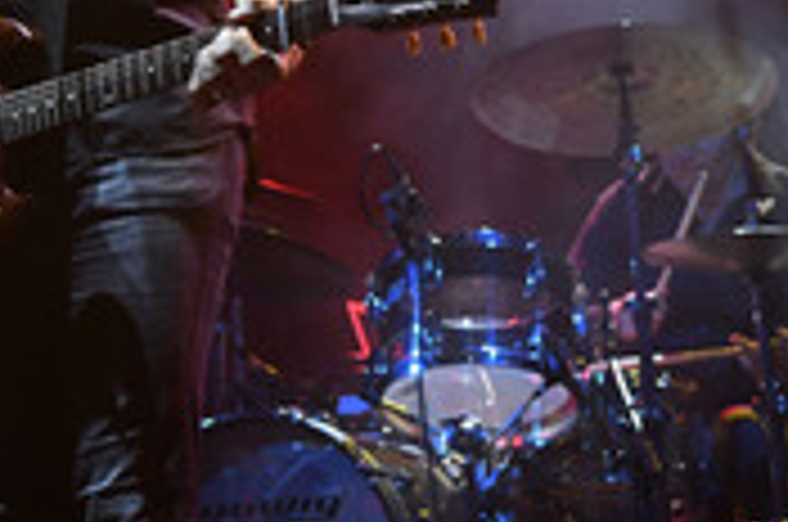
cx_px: -65
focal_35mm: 147
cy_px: -81
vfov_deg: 9.2
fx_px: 3212
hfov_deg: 13.7
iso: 1600
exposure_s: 1/640
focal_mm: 38
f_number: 4
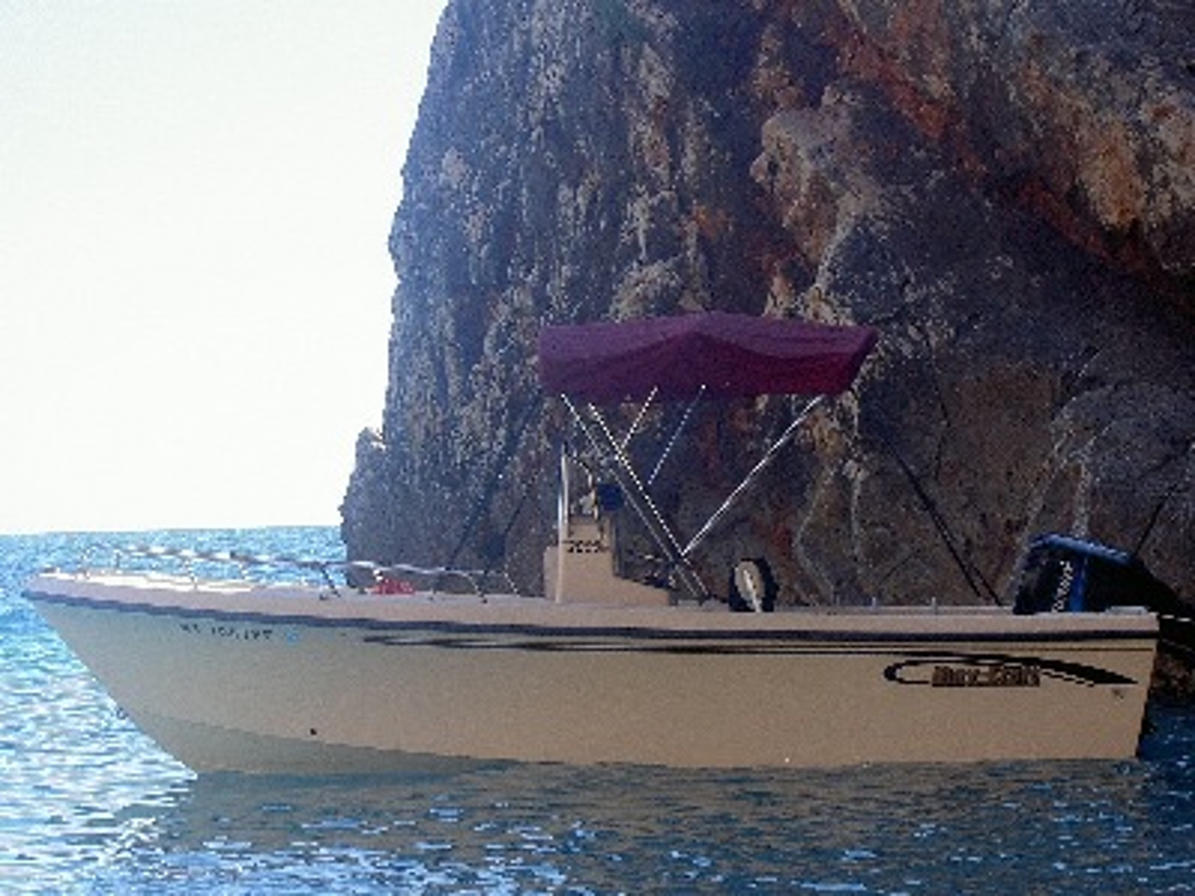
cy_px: 448
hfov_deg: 19.6
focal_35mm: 100
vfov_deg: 14.8
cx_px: 598
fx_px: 3452
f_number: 4.5
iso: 100
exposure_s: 1/250
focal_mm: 20.6
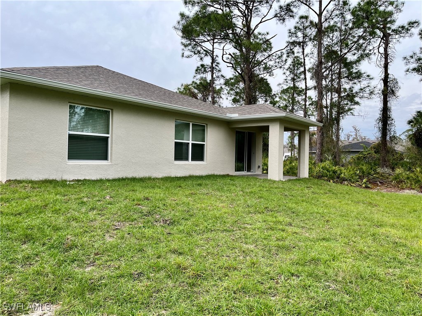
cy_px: 158
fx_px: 317
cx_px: 211
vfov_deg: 53.1
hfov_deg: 67.3
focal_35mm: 26
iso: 50
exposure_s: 1/1294
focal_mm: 5.1
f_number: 1.6
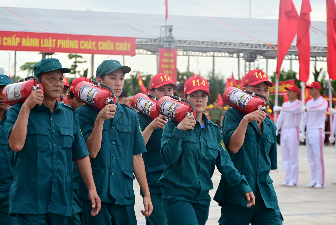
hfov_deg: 13.1
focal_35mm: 157
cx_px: 168
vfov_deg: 8.8
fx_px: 1466
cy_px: 112
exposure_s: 1/200
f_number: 5.6
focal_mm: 105
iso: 160
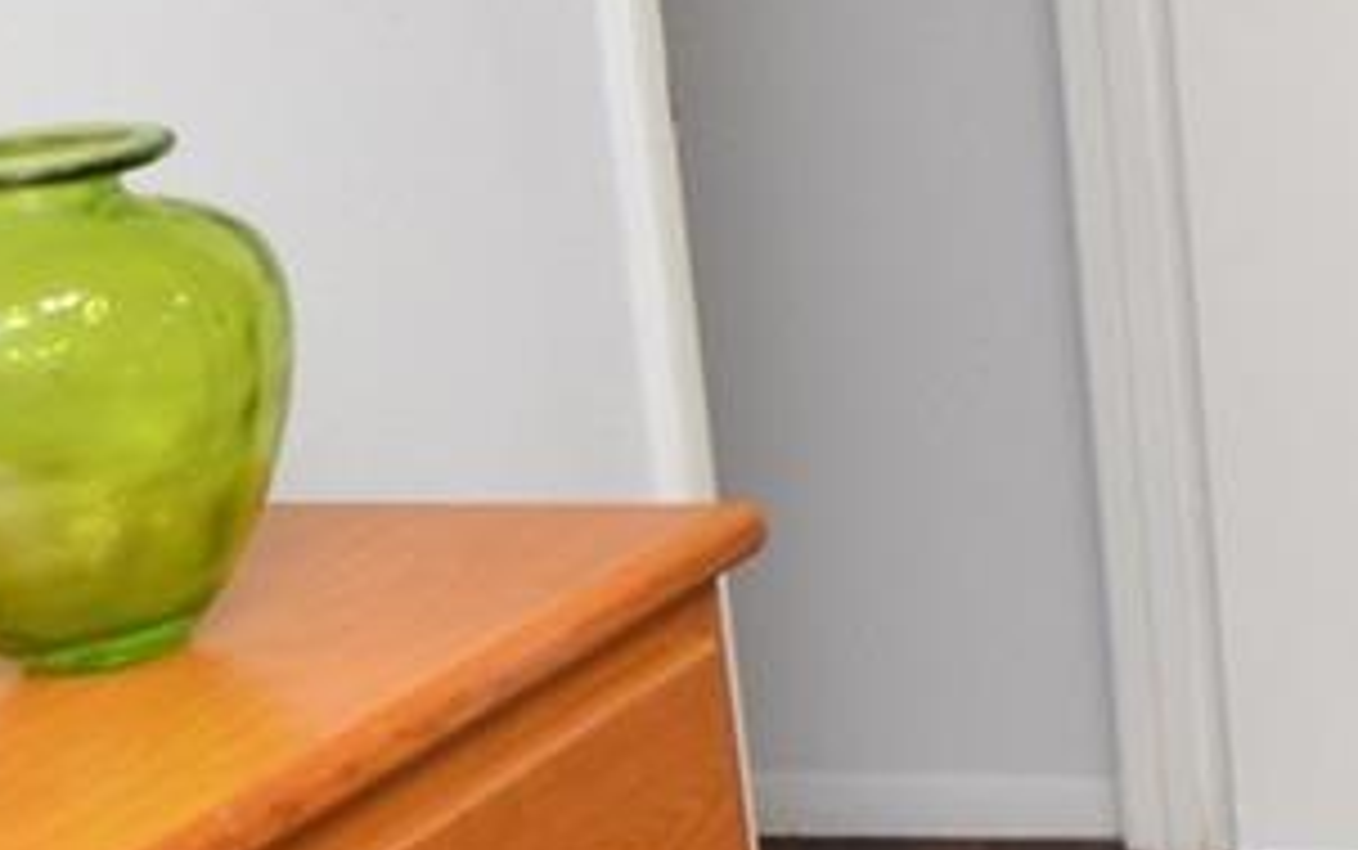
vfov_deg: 13.4
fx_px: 3591
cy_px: 101
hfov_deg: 16.2
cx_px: 2752
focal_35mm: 97
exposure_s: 1/60
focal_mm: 12
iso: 500
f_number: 4
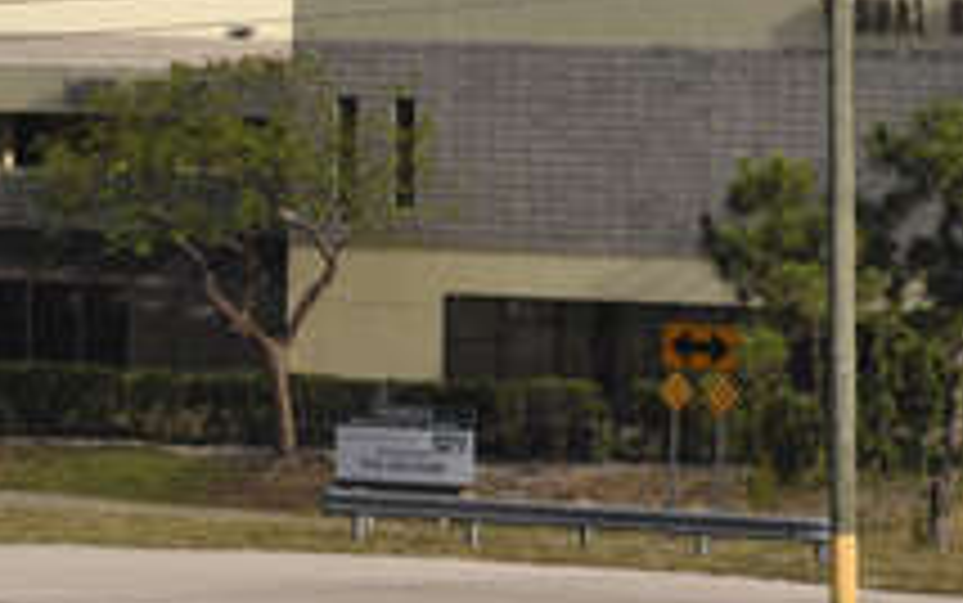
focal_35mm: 446
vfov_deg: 2.9
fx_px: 11711
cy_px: -412
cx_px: -189
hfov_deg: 4.7
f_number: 6.3
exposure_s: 1/640
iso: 400
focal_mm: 78
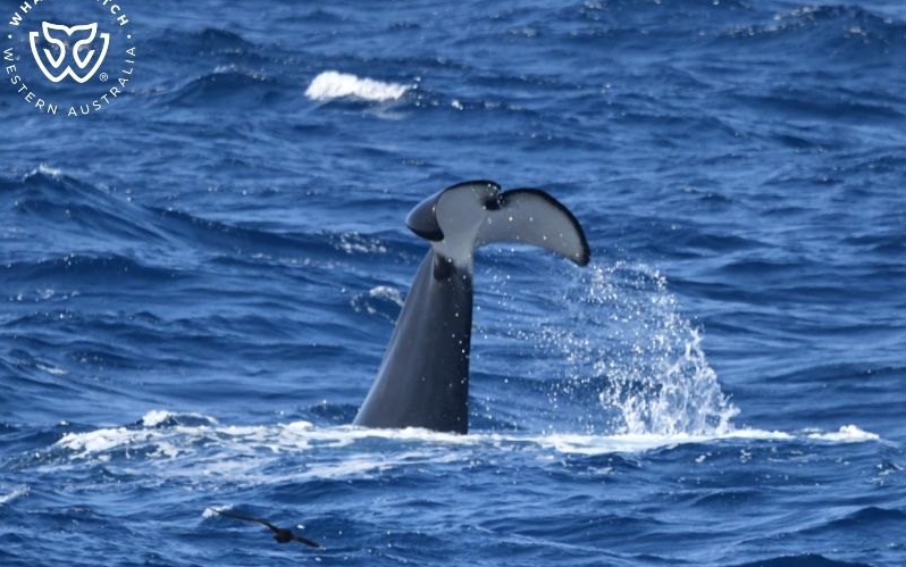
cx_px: 453
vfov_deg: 2.1
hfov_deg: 3.4
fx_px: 15138
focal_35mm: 613
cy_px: 278
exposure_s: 1/8000
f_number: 6.3
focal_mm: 600
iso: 1800
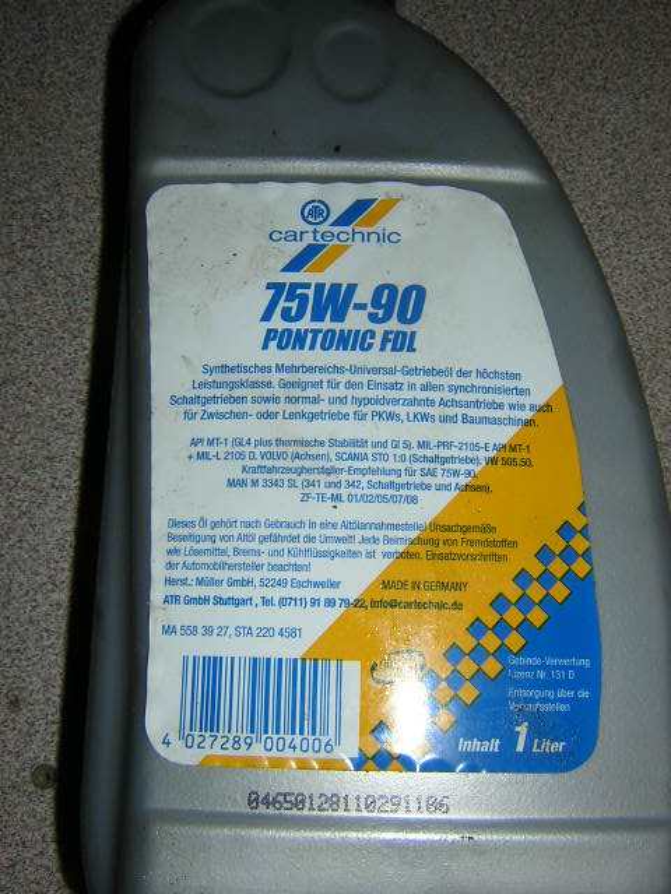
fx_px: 930
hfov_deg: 39.7
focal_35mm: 36
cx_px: 336
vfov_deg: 51.4
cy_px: 447
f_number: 5.2
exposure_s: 1/60.1
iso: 100
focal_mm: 4.7
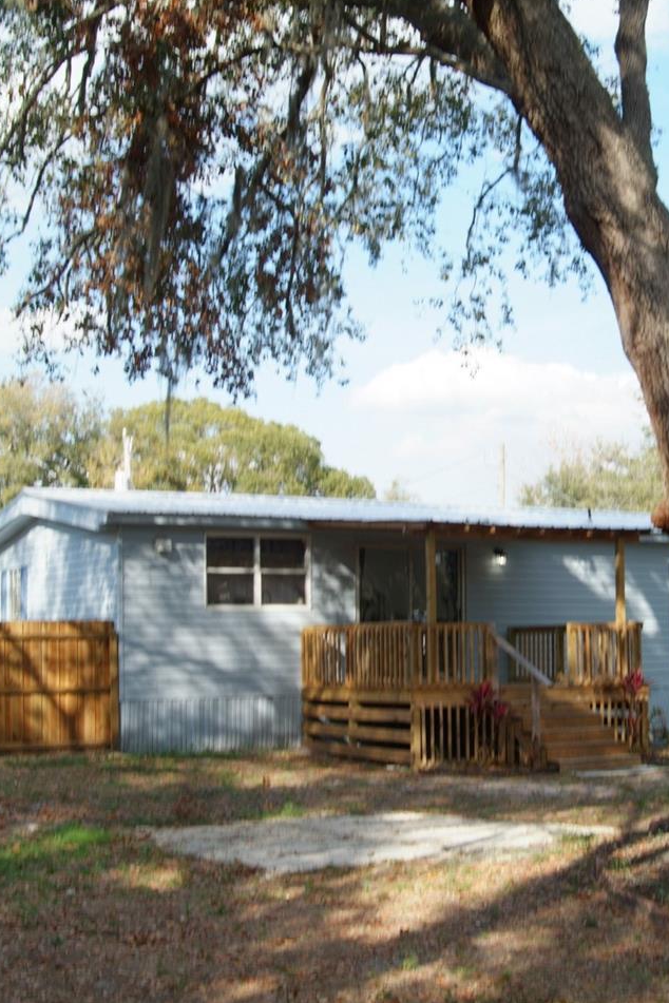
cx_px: 324
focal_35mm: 53
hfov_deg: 25.5
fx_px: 1477
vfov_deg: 37.5
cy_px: 558
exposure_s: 1/125
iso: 200
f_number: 6.7
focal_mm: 28
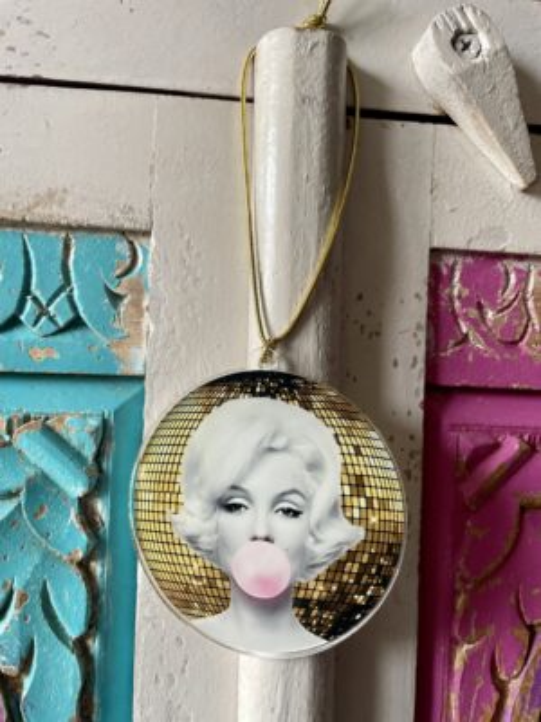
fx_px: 542
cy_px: 361
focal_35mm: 26
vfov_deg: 67.3
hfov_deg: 53.1
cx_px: 270
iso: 125
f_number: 1.6
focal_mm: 4.2
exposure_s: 1/72
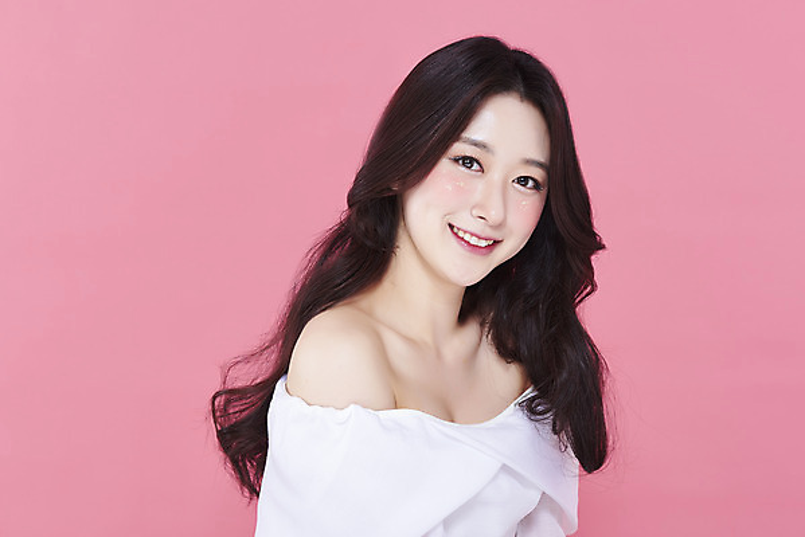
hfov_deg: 19.4
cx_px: 402
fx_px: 2349
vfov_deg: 13.1
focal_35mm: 105
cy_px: 268
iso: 64
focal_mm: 105
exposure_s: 1/125
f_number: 11
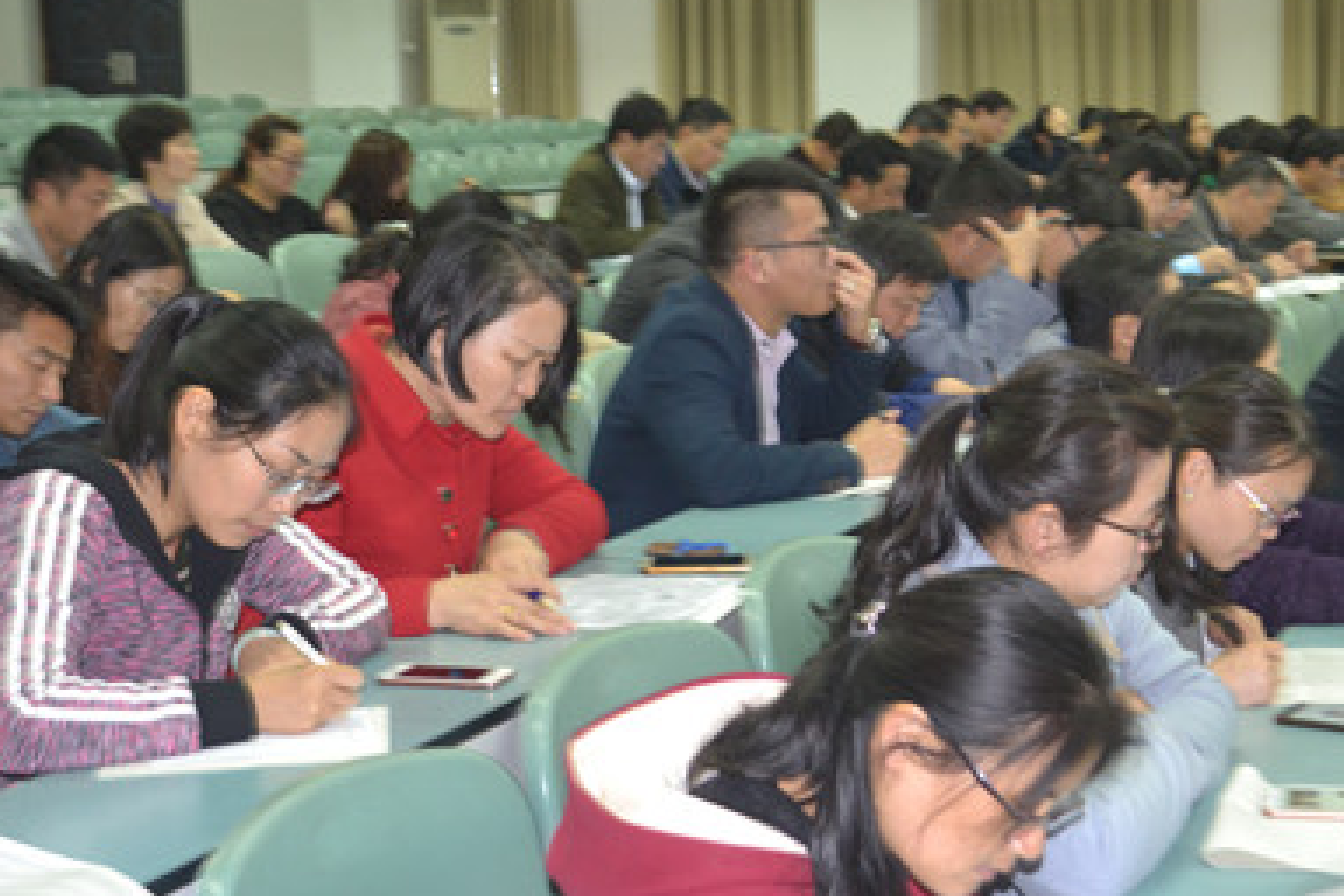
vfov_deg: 22.3
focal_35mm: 61
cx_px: 816
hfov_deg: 32.8
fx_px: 2277
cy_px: 480
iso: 720
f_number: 4.2
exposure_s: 1/15
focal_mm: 26
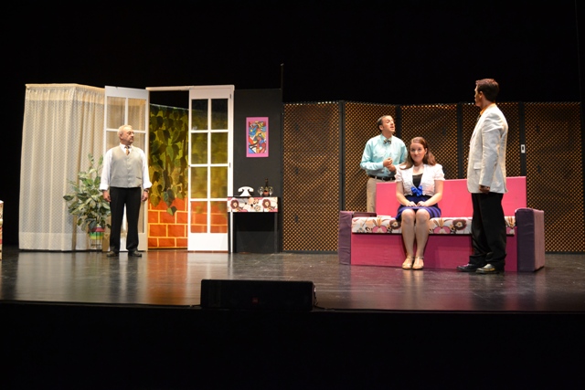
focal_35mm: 30
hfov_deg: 61.9
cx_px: 292
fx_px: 488
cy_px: 195
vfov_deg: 43.6
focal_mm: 20
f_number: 3.5
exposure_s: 1/60
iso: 1250
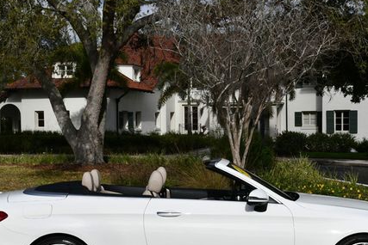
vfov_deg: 17.4
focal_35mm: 78
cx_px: 207
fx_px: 798
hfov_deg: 26.0
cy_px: 171
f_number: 10
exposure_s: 1/400
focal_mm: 26
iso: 100
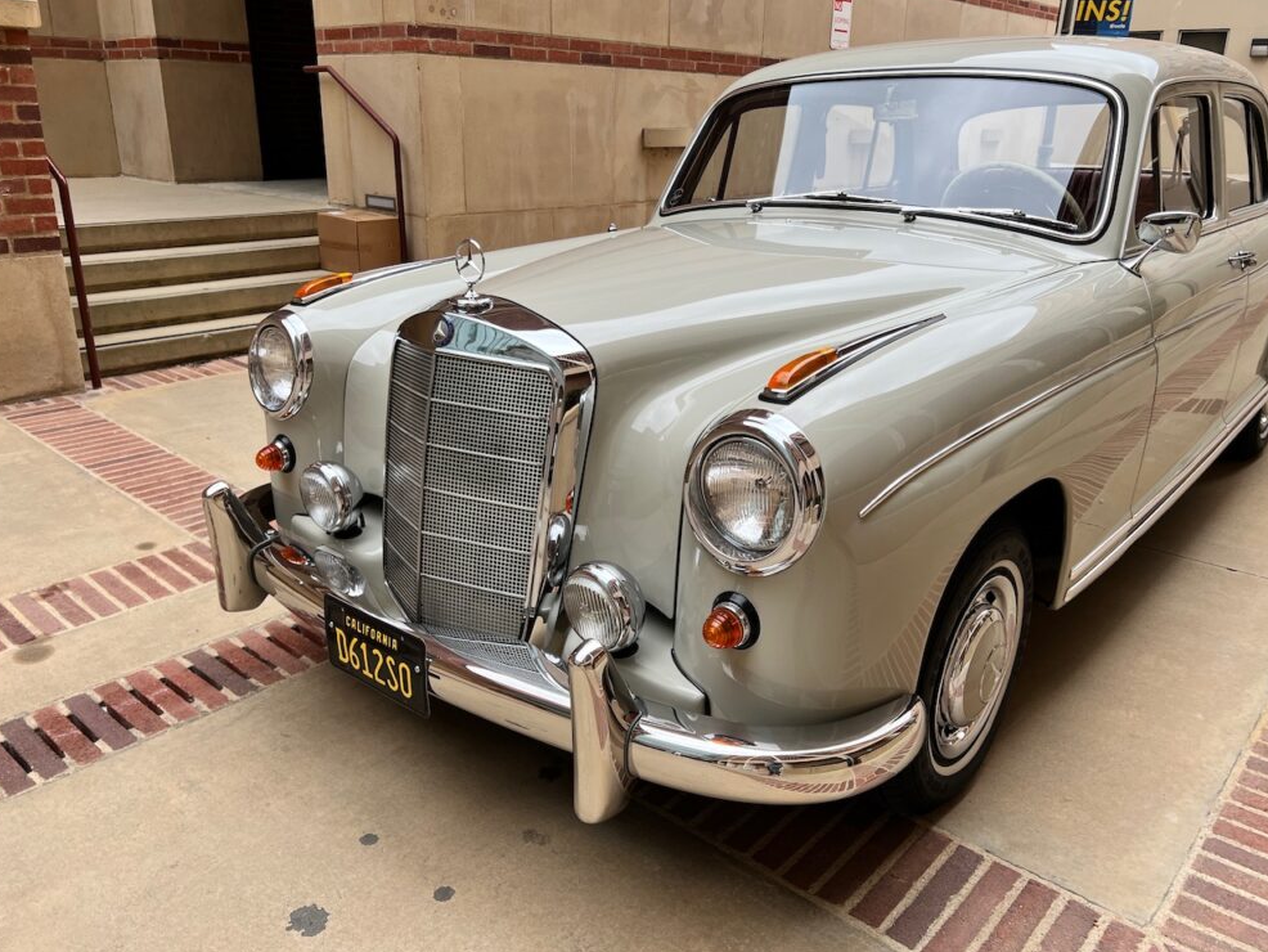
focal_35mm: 27
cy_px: 463
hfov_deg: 65.3
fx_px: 989
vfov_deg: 51.4
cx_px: 640
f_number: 1.5
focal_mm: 5.7
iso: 50
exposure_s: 1/588
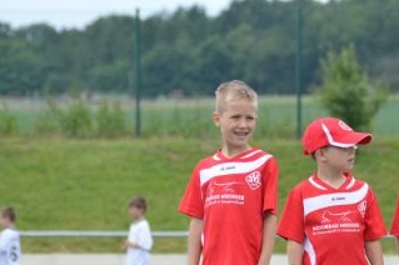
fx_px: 4683
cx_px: 239
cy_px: 247
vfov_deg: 3.2
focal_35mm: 423
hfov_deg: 4.9
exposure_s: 1/1000
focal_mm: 150
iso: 400
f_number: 5.6
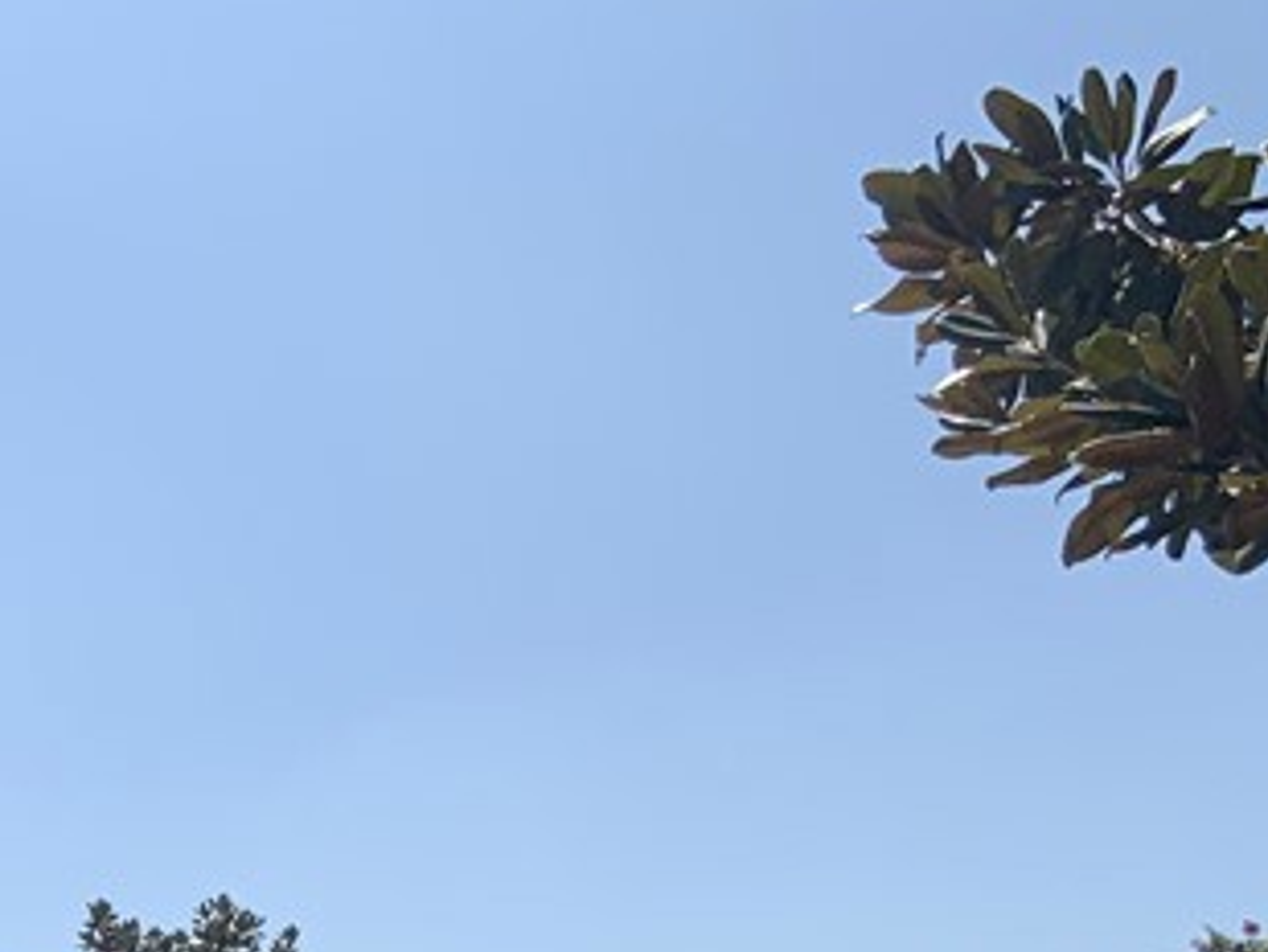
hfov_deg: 19.5
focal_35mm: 96
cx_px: -135
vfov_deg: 14.3
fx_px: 3518
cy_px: 1461
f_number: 1.8
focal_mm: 3
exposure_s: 1/4065
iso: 20
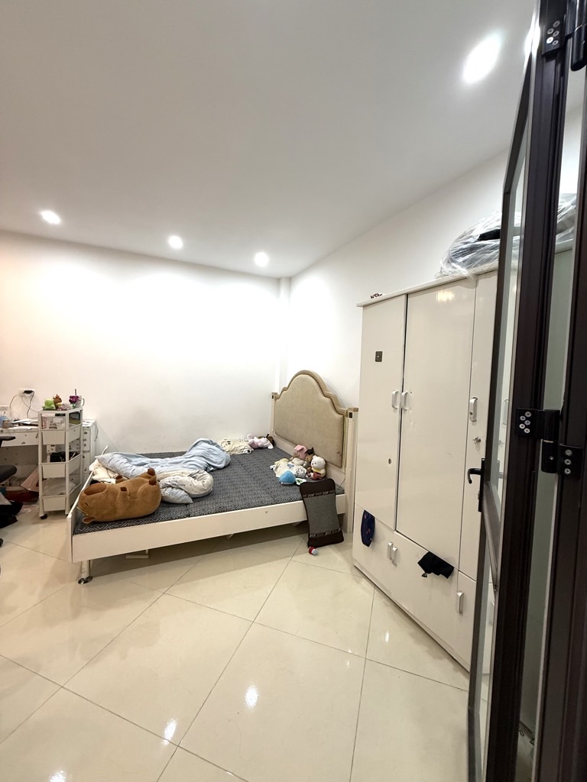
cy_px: 391
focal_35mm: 14
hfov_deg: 85.7
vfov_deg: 102.1
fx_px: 317
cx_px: 294
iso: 200
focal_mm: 2.22
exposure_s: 1/100
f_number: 2.2
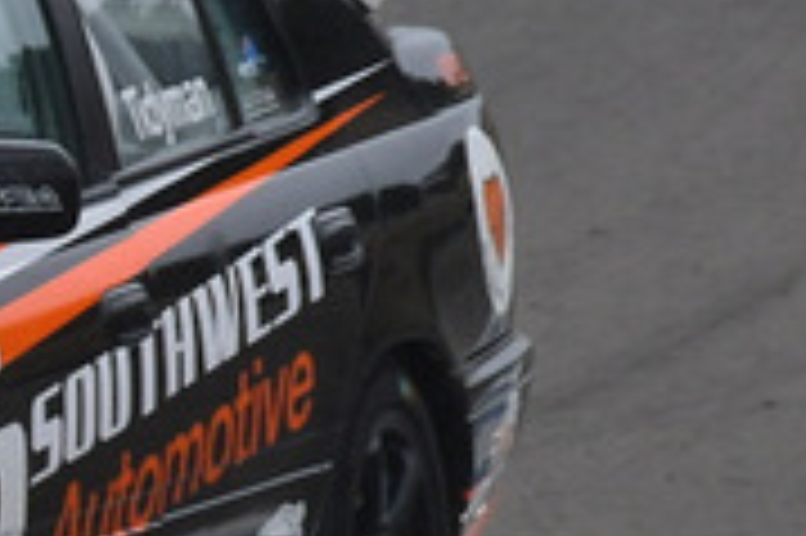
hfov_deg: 0.6
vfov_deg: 0.4
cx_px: -653
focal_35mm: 3360
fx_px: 75156
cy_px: 117
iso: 640
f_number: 10
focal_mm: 500
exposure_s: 1/640
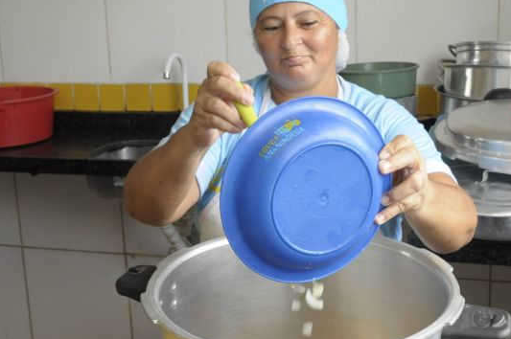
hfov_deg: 36.9
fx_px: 766
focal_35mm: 54
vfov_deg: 25.0
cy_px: 144
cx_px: 290
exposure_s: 1/100
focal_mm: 24
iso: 1000
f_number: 10
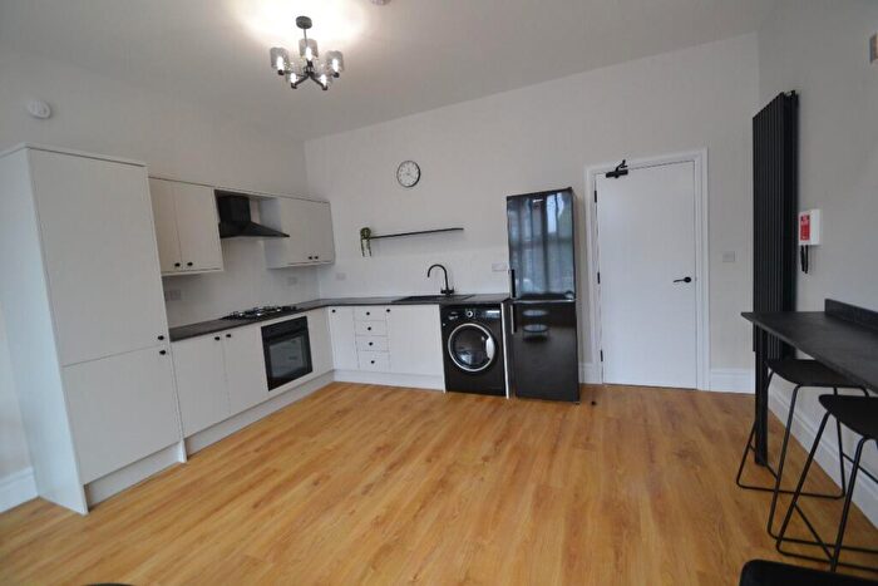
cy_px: 293
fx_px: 366
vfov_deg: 77.4
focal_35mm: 15
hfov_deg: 100.4
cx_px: 439
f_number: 3.5
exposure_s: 1/60
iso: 800
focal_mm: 10
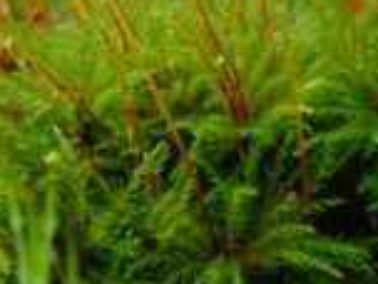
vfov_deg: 21.7
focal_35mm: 66
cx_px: 57
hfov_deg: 28.5
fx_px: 721
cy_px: 27
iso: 250
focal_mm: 4.5
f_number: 2.8
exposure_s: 1/45
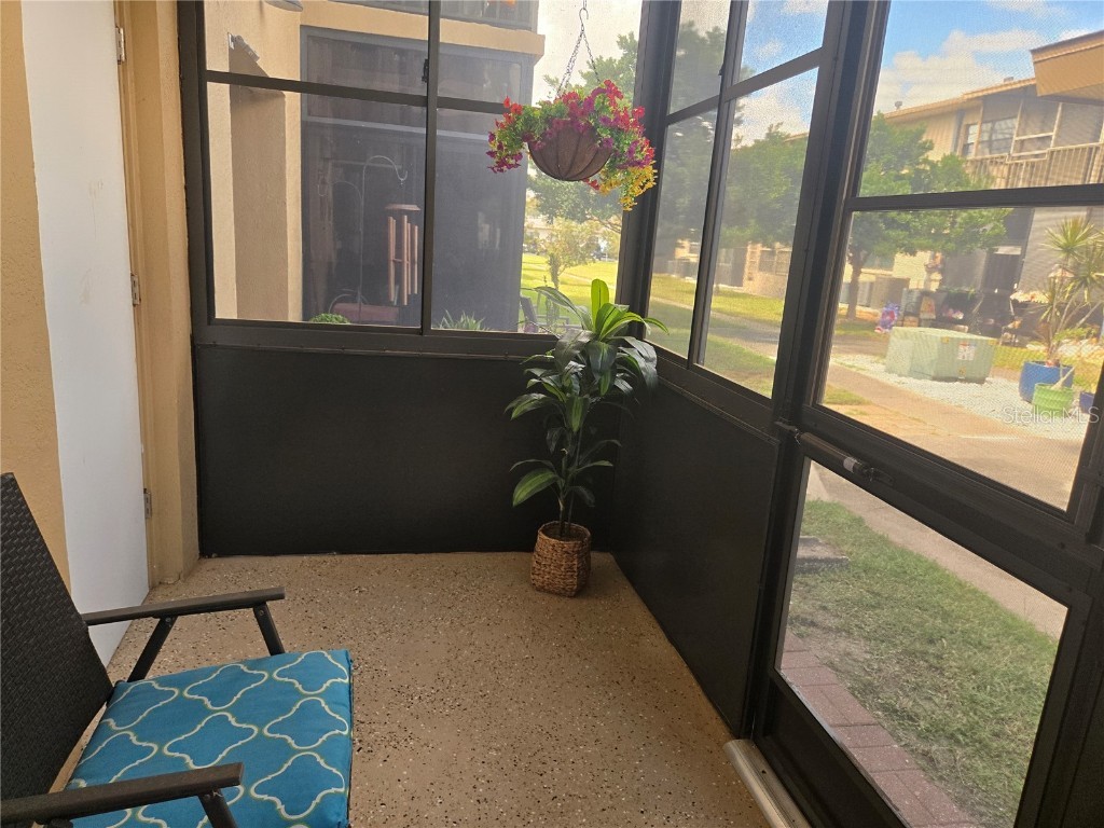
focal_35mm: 23
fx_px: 734
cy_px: 414
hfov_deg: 73.9
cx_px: 552
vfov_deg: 58.9
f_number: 1.8
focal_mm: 5.4
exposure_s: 1/180
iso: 250
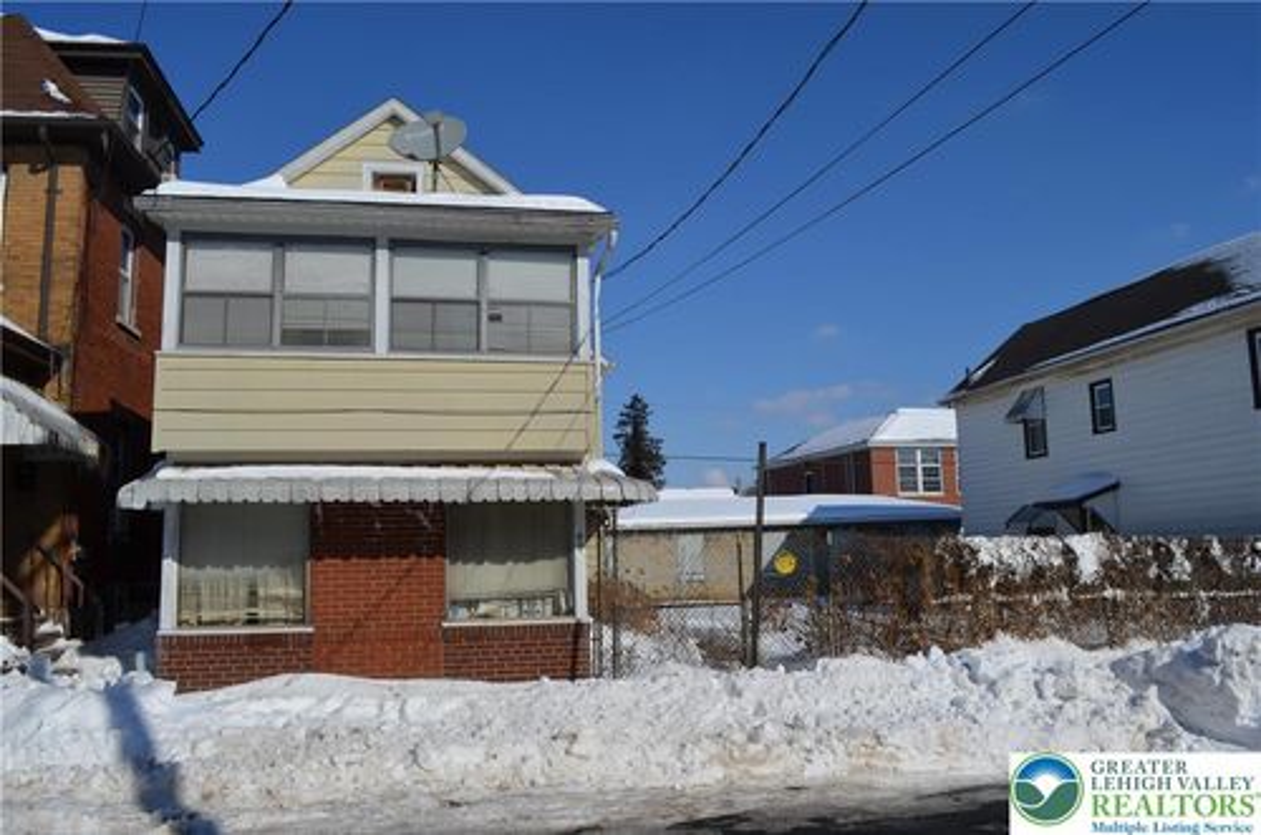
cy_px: 418
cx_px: 630
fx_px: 944
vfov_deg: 47.7
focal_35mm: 27
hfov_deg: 67.5
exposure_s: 1/400
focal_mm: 18
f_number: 10
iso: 100
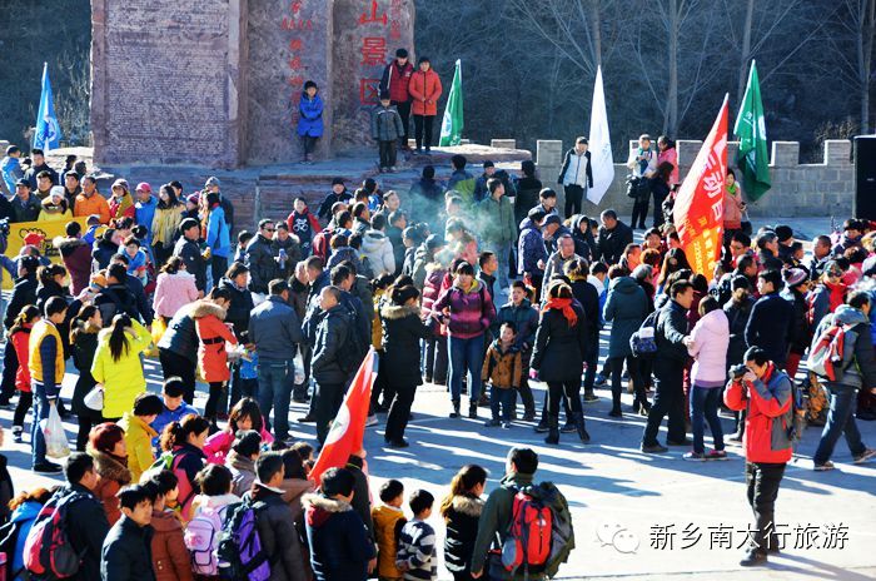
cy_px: 290
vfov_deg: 11.4
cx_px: 438
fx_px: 2915
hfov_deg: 17.1
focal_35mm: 120
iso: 200
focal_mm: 80
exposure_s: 1/180
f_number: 6.7
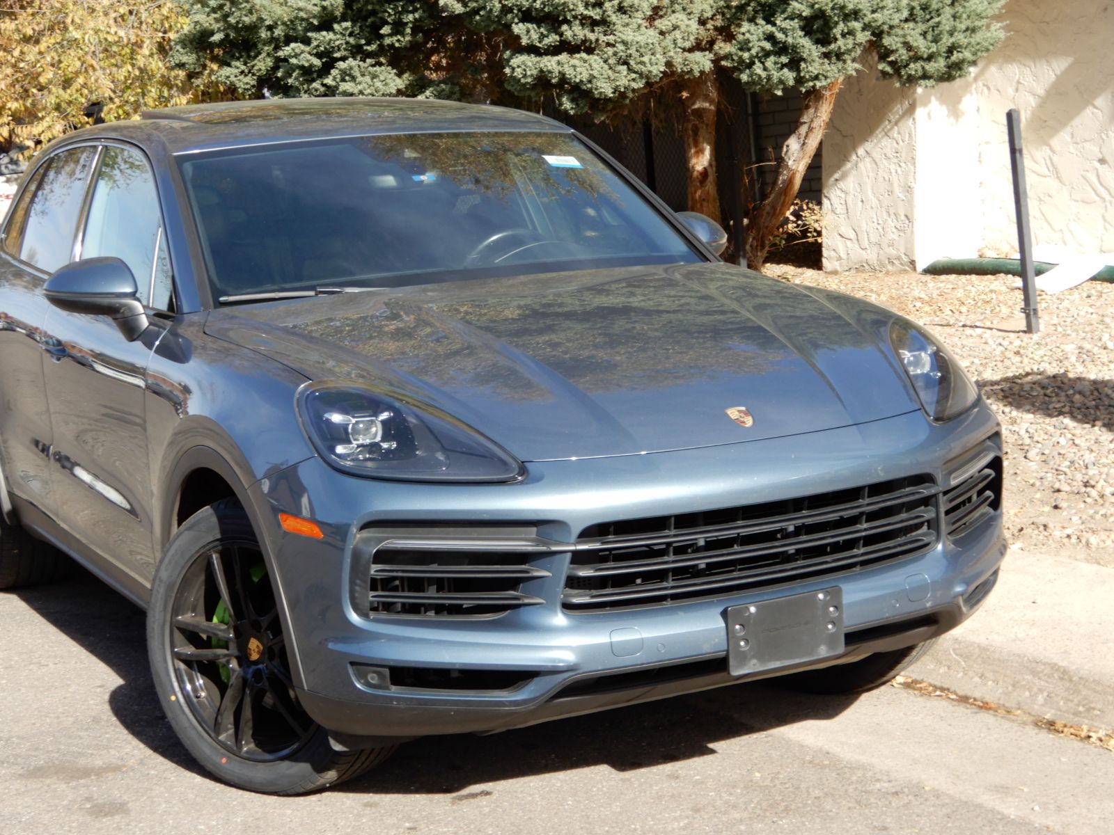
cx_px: 557
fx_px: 2092
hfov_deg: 29.8
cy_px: 418
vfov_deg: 22.6
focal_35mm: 65
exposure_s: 1/250
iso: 80
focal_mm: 11.6
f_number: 4.5
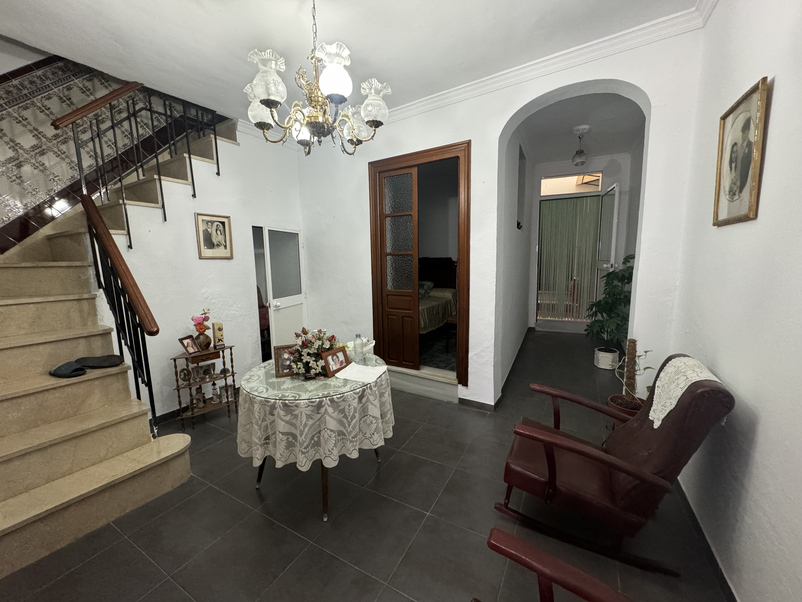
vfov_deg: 85.7
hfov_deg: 102.1
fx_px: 324
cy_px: 301
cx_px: 401
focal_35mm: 14
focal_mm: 2.22
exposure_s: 1/50
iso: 640
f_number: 2.2
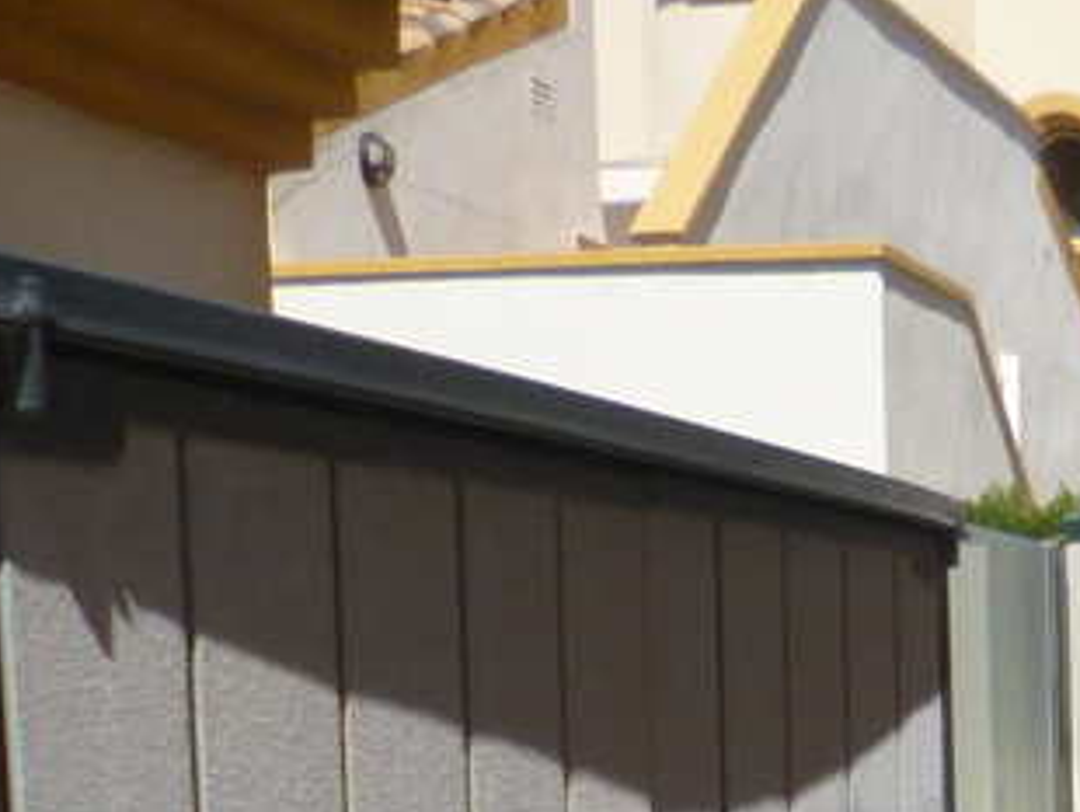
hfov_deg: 18.5
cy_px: 1220
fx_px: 3091
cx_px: 1394
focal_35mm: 99
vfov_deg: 14.0
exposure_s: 1/160
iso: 100
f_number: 9
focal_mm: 4.3
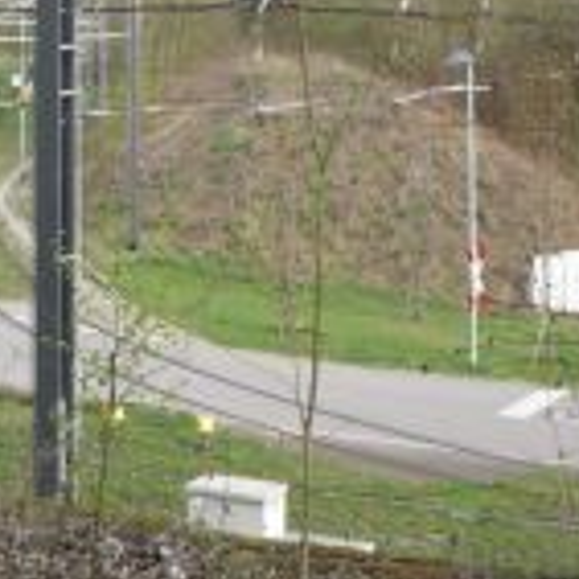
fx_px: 1817
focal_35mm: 96
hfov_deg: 18.0
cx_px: 164
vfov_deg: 17.8
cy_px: 37
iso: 100
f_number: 4
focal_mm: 5.2
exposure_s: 1/250
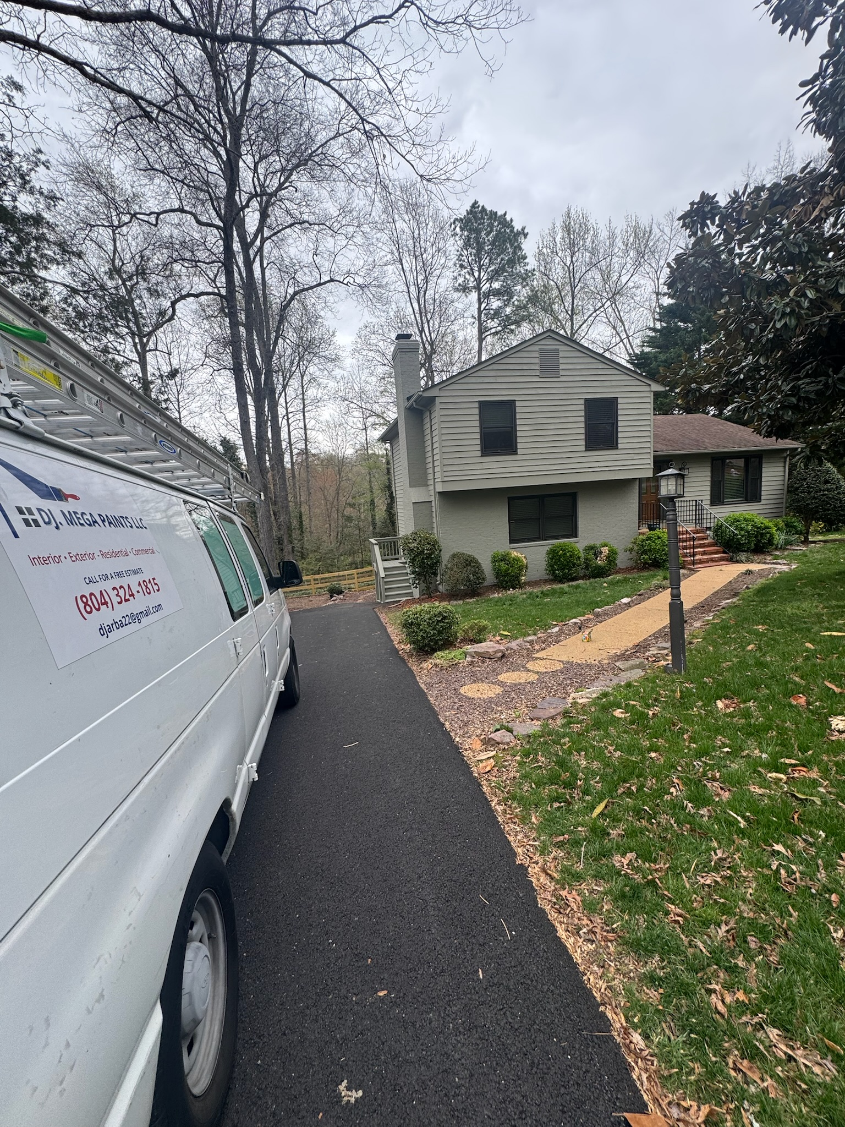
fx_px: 456
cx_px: 422
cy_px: 564
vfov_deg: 102.1
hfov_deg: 85.7
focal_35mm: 14
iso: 40
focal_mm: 2.22
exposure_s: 1/347
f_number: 2.2
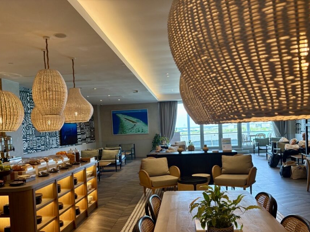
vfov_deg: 45.2
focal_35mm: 31
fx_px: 278
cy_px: 138
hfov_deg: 58.4
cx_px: 156
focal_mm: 5.96
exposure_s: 1/110
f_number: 1.6
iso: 125
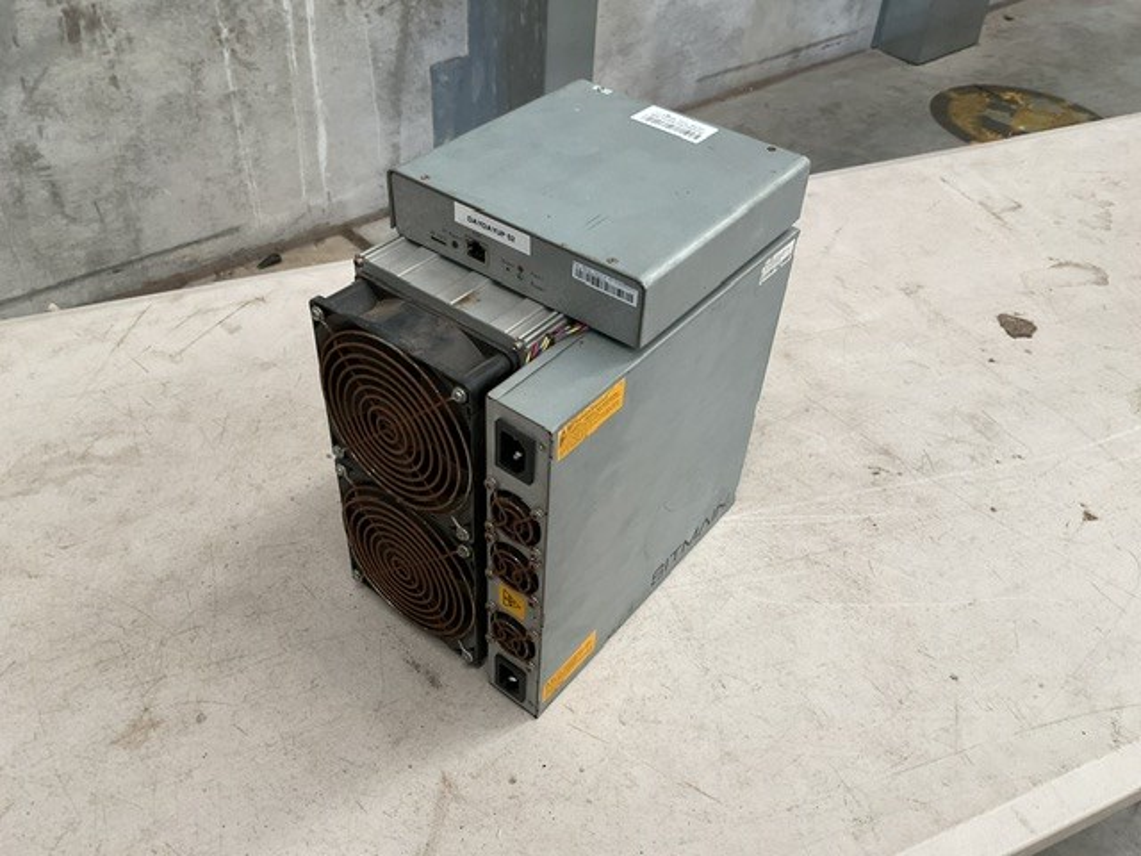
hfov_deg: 61.7
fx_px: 956
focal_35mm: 29
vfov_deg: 48.2
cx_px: 570
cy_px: 428
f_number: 1.8
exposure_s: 1/50
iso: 50
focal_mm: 3
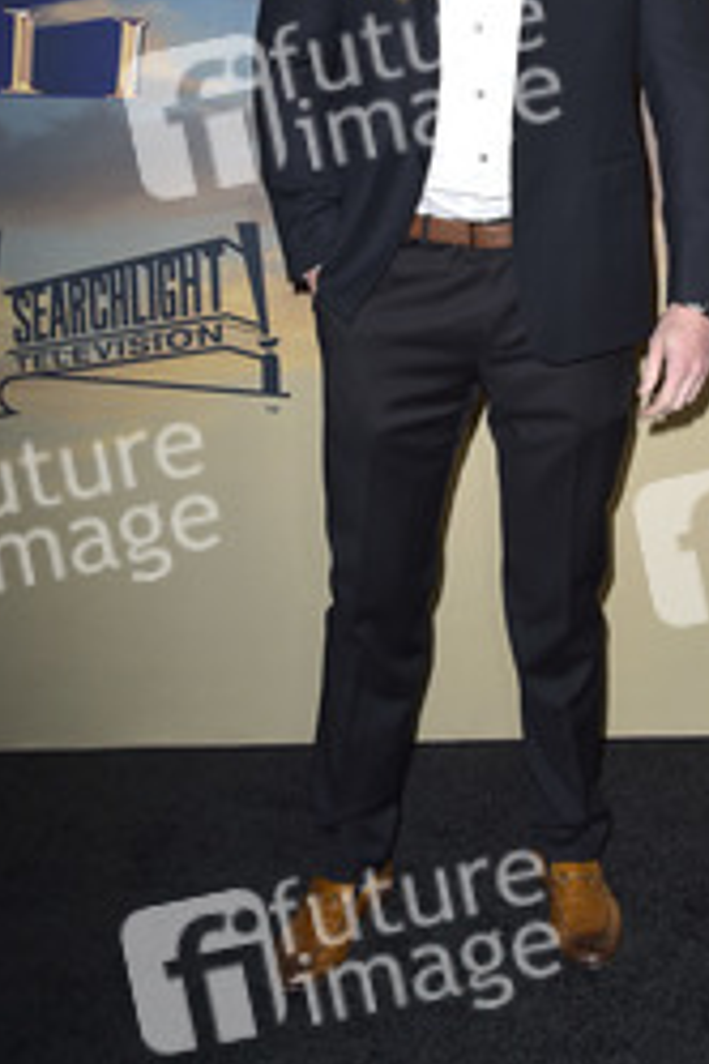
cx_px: 468
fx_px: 1802
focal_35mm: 61
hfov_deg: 22.2
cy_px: 312
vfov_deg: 32.5
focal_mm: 38
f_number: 6.3
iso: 320
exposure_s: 1/250
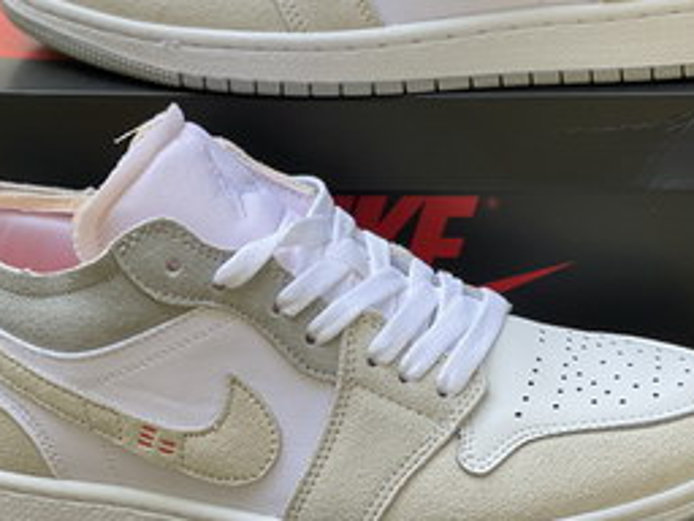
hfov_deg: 15.8
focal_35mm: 125
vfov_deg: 11.8
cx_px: 366
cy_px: 140
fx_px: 2506
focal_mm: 7.5
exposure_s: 1/121
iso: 40
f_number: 2.2
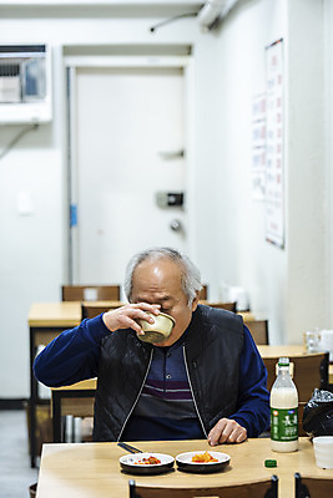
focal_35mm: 102
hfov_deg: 13.4
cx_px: 166
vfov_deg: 20.0
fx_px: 1414
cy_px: 249
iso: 640
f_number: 2.8
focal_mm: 102
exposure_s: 1/125
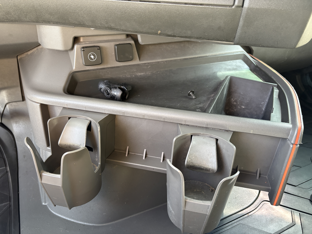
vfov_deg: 53.1
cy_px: 117
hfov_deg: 67.3
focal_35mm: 26
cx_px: 156
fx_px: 234
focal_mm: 5.96
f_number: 1.6
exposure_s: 1/60
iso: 160
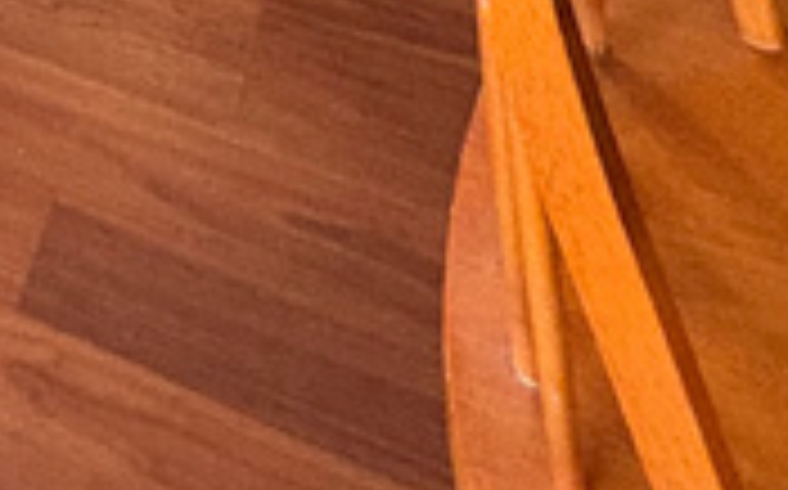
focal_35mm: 87
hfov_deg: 21.4
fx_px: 1867
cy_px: -1218
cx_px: -257
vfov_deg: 9.3
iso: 500
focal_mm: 2.22
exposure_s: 1/60
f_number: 2.2
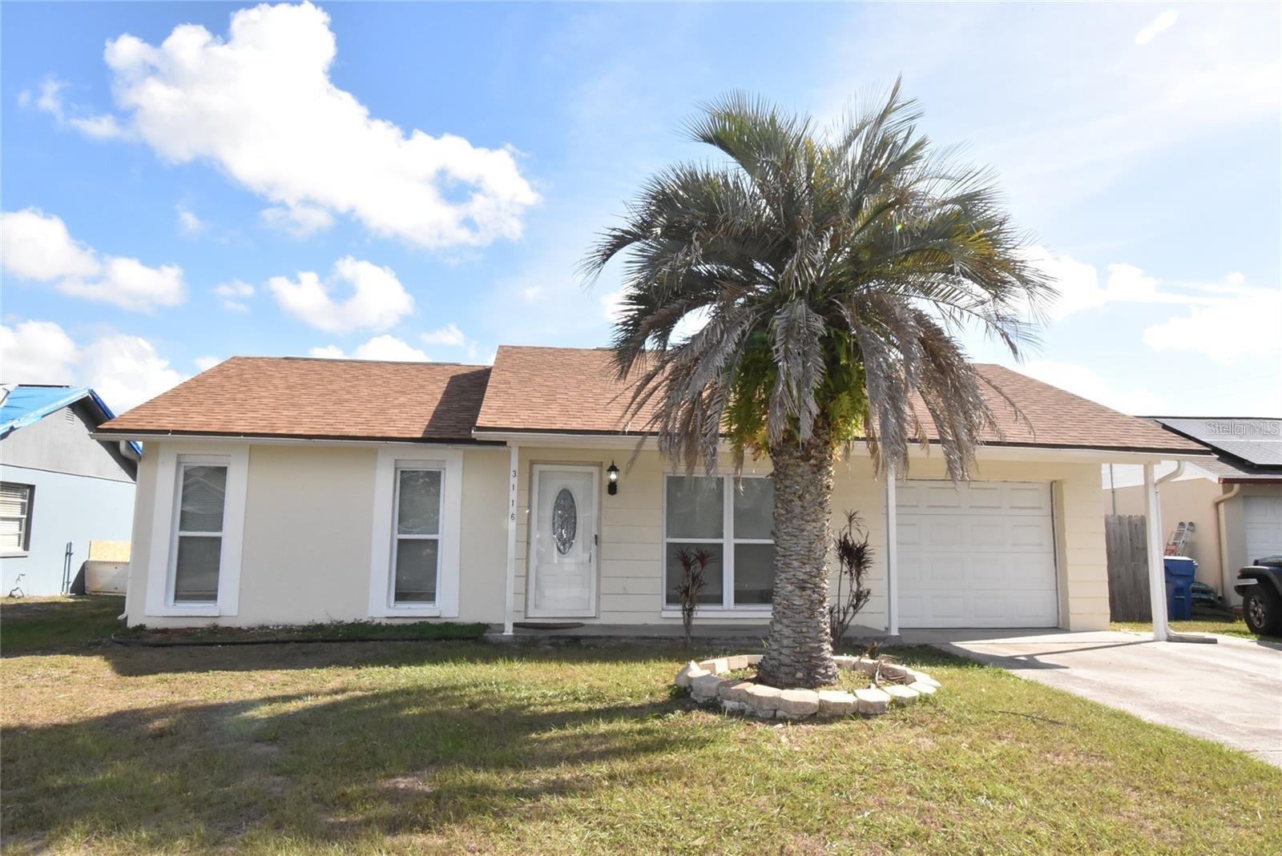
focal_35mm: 22
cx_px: 641
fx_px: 802
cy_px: 428
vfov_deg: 56.2
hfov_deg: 77.3
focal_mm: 15
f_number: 29
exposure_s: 1/200
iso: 1600
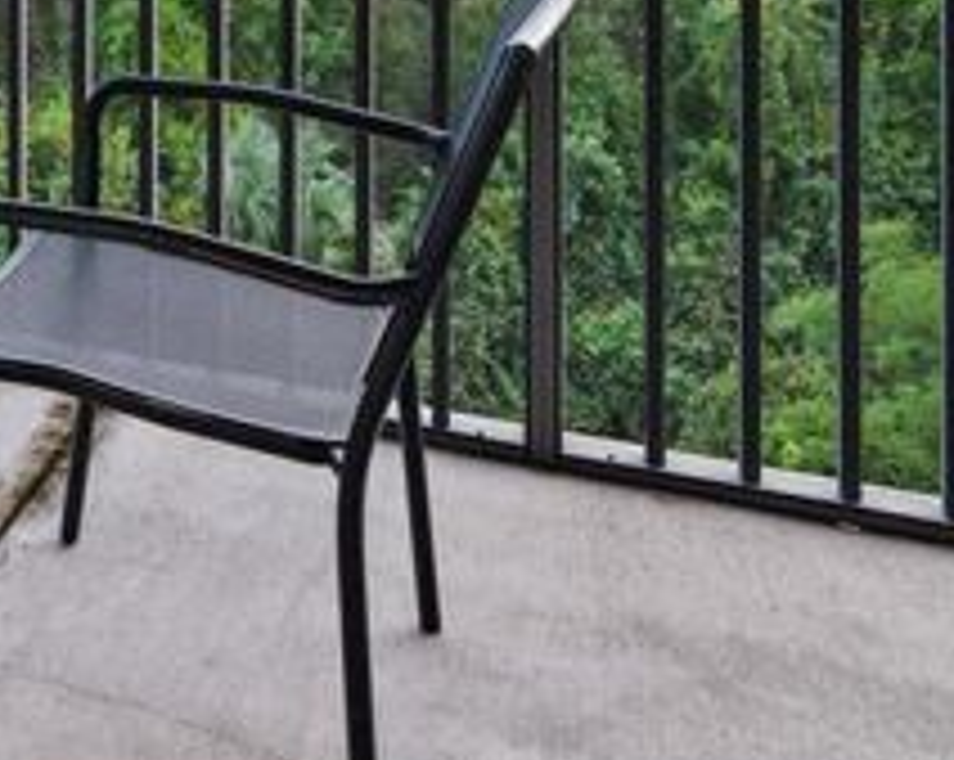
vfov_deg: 25.3
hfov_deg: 34.1
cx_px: -2
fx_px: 1410
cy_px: -274
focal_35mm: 50
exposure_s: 1/8
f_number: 8
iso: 125
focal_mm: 16
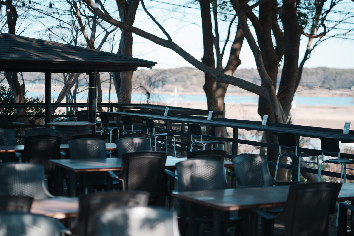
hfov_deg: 23.9
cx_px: 177
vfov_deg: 16.1
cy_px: 118
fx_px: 836
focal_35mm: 85
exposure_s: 1/1600
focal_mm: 85
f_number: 1.8
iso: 100
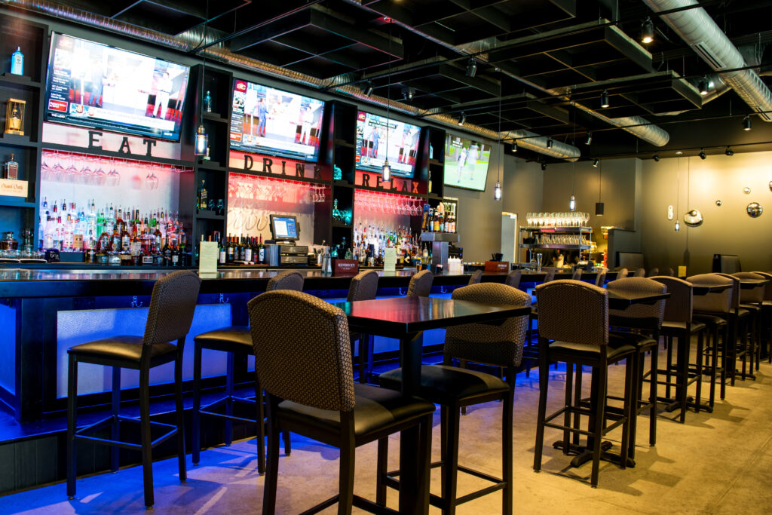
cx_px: 386
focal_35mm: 27
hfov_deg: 67.4
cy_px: 258
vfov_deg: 47.9
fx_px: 579
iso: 100
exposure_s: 1/2
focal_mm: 18
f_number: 6.3
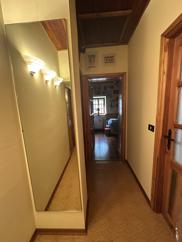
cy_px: 121
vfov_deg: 102.1
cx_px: 91
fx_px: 98
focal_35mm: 14
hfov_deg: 85.7
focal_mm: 2.22
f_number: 2.2
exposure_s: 1/50
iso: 500
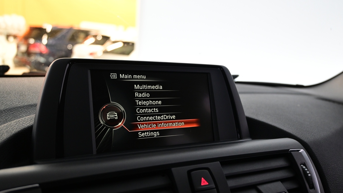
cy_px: 113
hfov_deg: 54.6
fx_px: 332
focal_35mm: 37
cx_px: 173
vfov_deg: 32.3
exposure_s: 1/40
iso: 1400
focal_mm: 23
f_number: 4.2
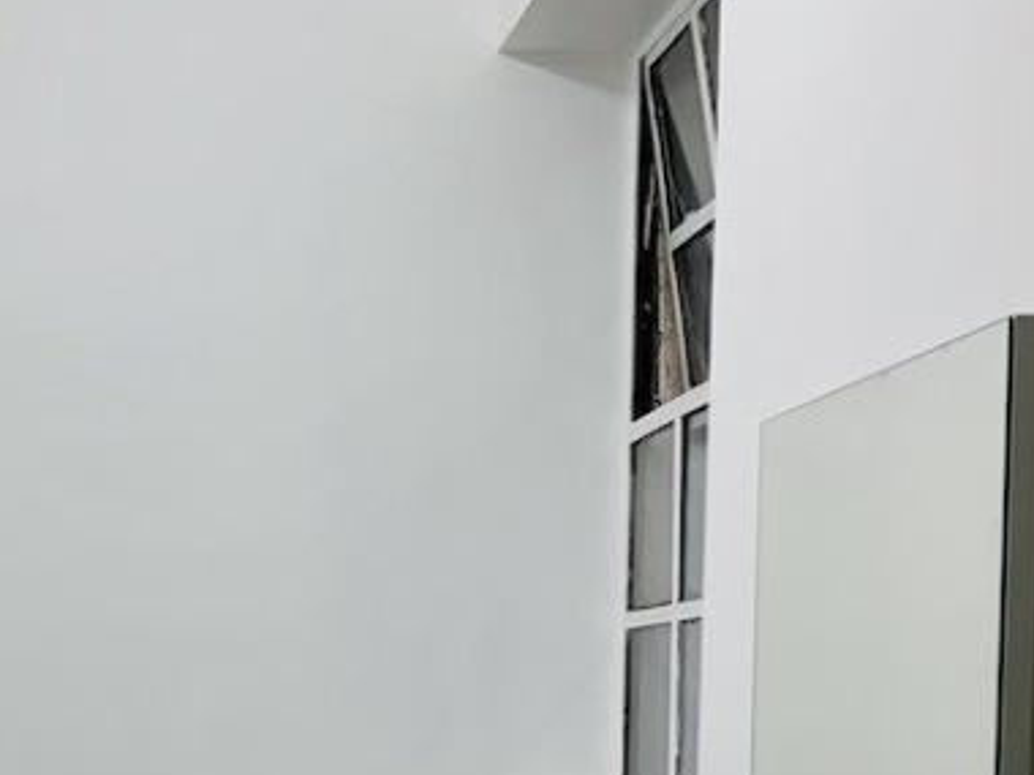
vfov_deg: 19.2
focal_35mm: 73
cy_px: 881
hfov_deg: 26.1
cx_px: 185
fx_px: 2181
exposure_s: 1/60
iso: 64
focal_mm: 4.25
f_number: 1.8
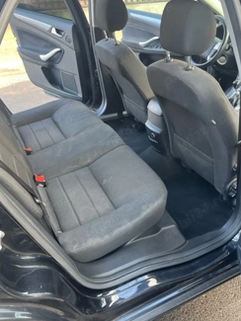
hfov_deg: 44.1
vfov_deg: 56.8
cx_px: 137
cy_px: 151
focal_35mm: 32
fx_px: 297
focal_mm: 5.1
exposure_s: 1/102
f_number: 1.6
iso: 125
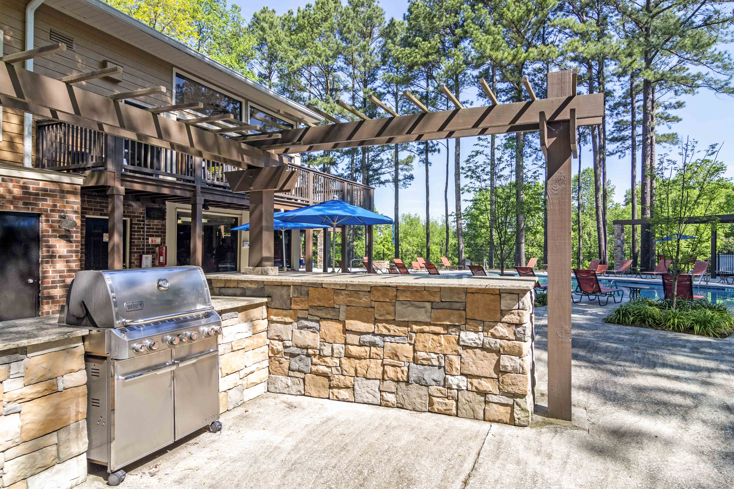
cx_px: 367
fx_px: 367
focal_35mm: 18
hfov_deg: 90.0
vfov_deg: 67.4
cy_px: 244
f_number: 8
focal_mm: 12
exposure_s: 1/500
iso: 320
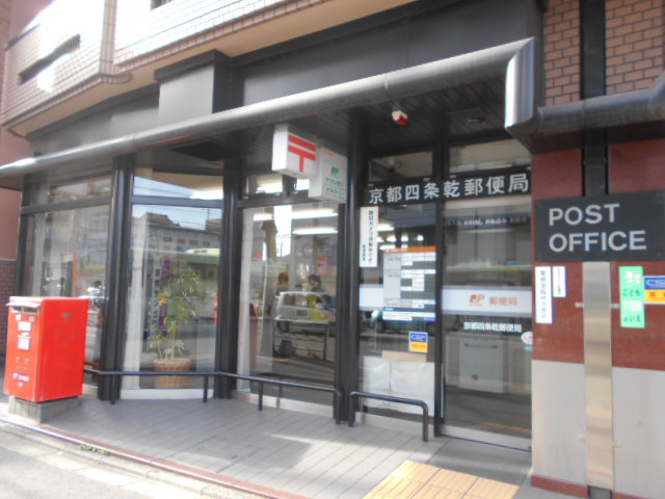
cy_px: 250
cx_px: 332
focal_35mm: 26
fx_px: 499
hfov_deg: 67.3
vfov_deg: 53.1
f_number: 3.2
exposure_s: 1/60
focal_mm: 4.6
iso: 80
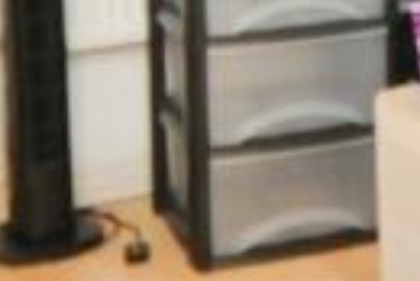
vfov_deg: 10.5
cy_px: -328
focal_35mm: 118
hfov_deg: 16.9
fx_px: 1378
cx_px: 439
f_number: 7.1
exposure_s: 1/60
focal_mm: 10
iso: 800
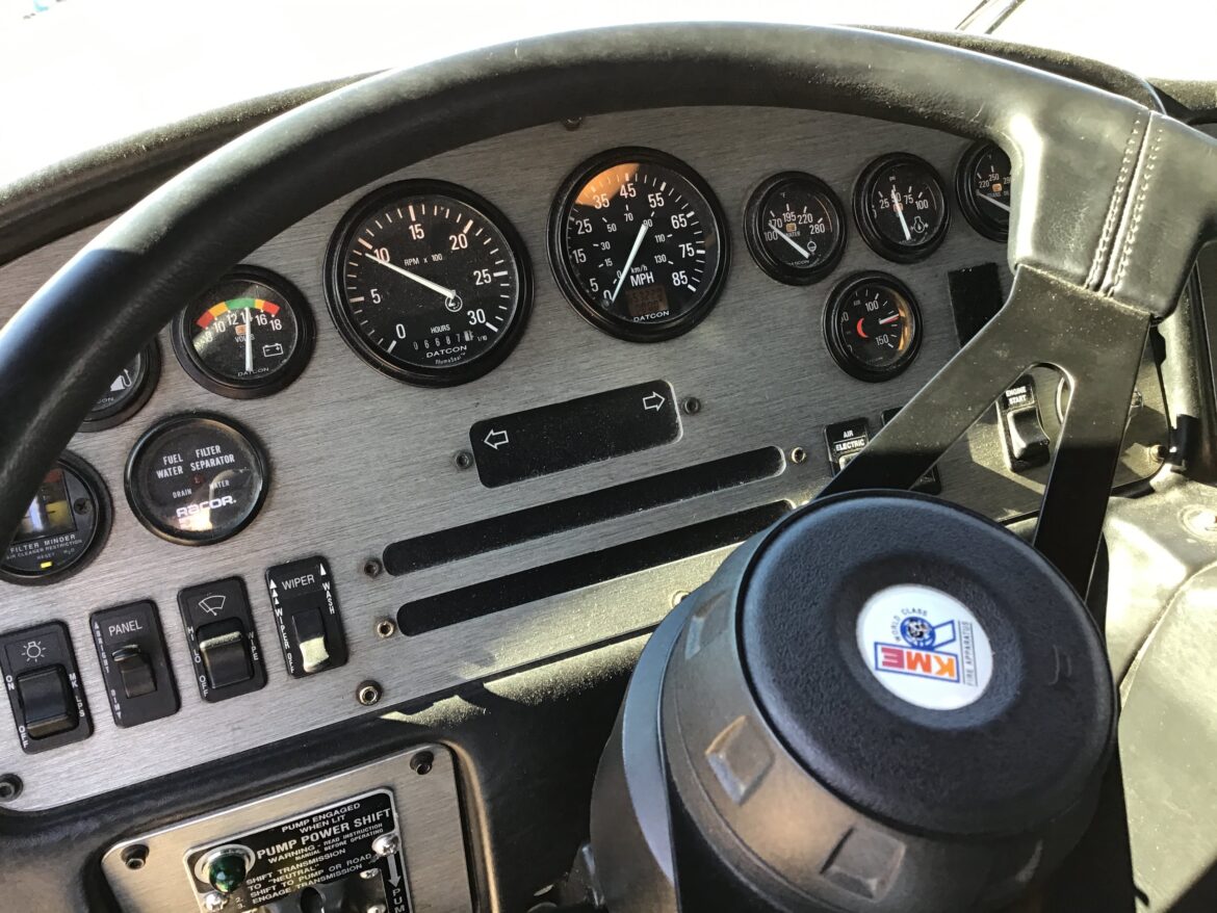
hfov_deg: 58.3
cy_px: 456
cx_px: 608
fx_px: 1090
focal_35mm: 31
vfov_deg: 45.5
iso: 32
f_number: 2.4
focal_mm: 3.3
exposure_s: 1/40
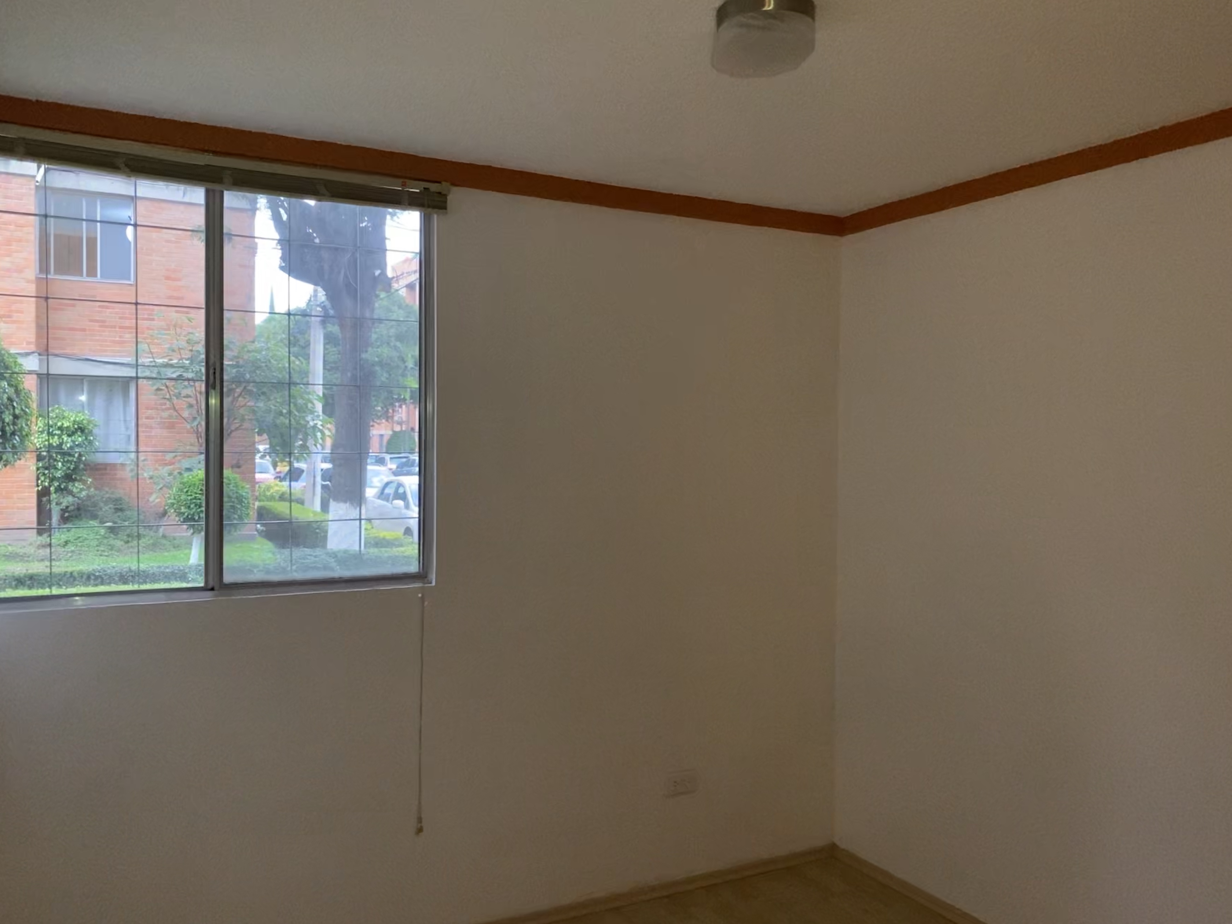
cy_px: 462
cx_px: 616
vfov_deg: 53.1
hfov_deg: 67.3
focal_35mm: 26
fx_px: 925
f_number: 1.8
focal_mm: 4.25
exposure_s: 1/15
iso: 50
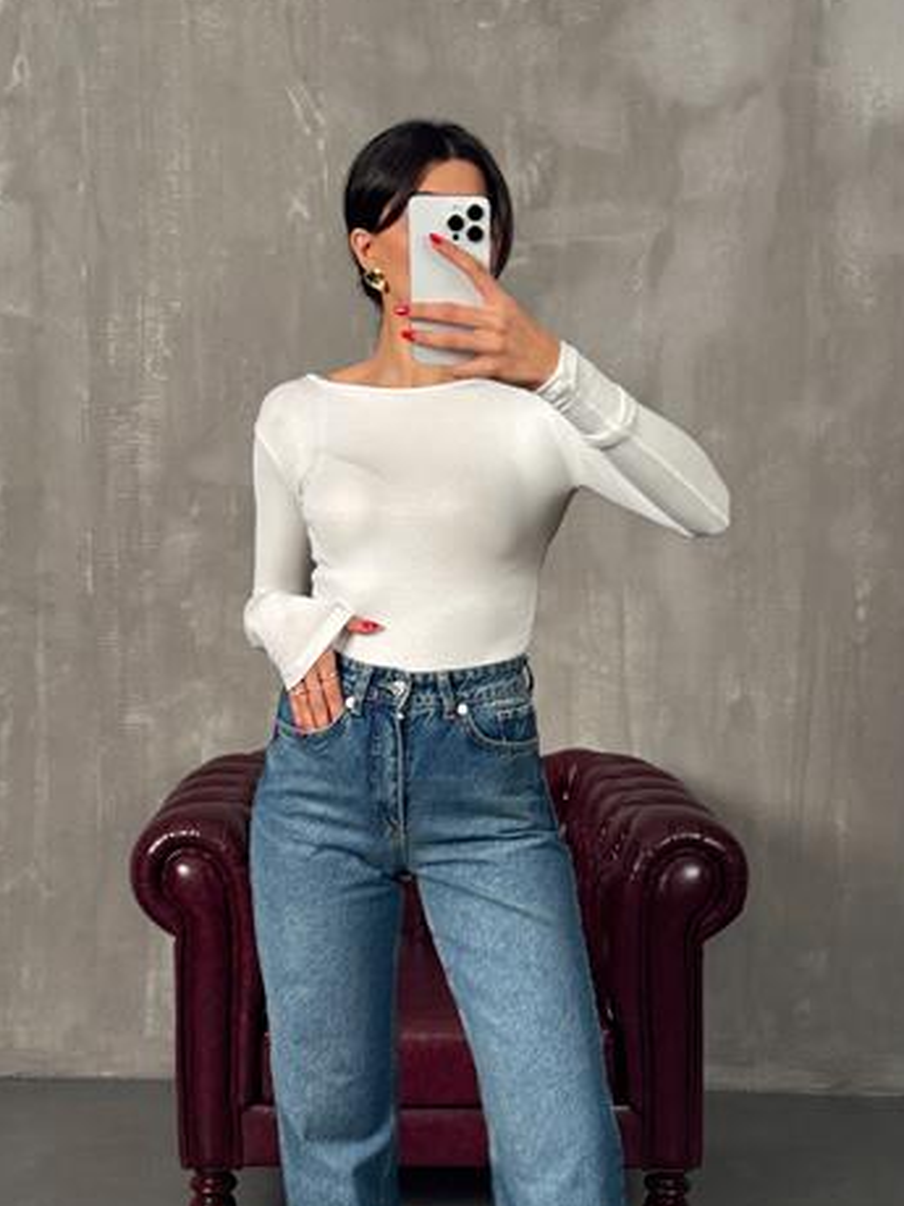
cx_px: 476
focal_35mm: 49
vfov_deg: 38.9
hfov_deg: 29.7
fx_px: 1706
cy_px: 627
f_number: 1.78
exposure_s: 1/121
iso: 200
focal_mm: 6.76
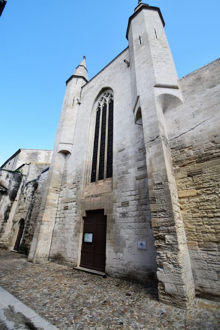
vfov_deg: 100.4
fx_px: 137
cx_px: 110
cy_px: 165
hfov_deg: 77.4
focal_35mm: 15
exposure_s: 1/250
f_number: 8
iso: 320
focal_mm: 10
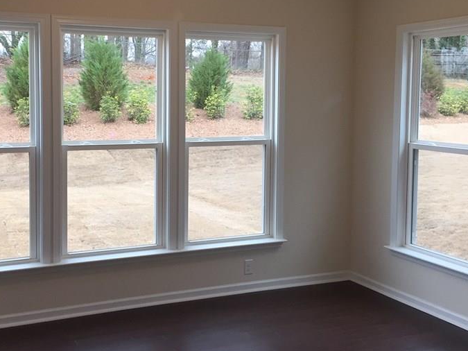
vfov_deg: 32.7
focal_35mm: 44
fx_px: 595
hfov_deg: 42.5
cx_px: 162
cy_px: 135
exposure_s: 1/40
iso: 32
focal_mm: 4.15
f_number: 2.2
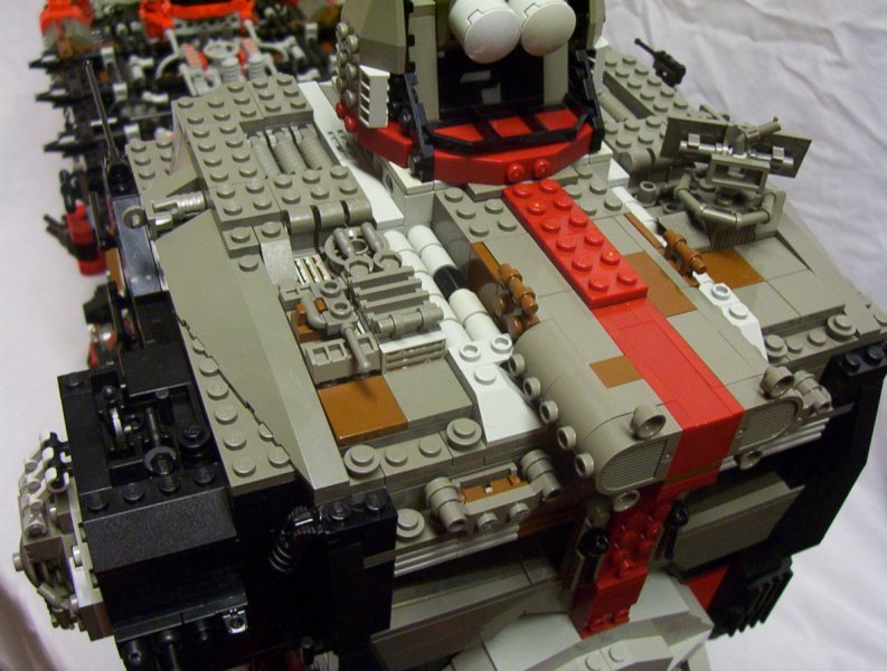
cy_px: 336
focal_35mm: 43
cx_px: 444
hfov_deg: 43.7
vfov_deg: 33.8
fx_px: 1105
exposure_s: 1/43.8
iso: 200
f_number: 2.73
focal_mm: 5.77
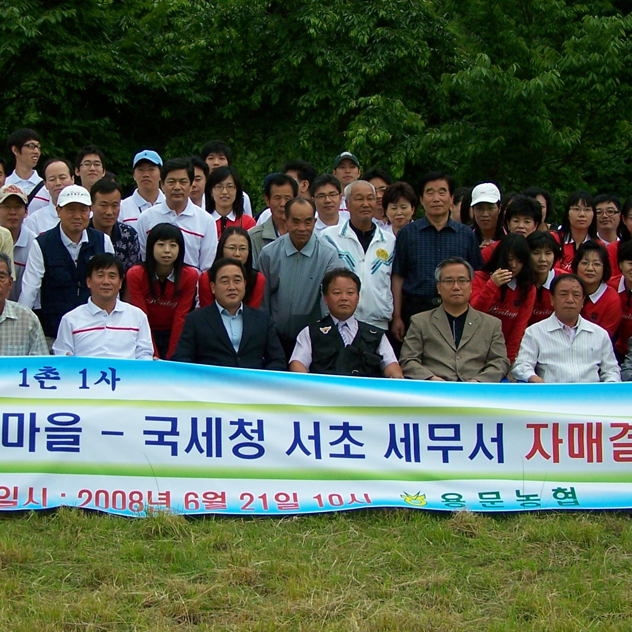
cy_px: 332
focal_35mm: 72
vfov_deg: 24.0
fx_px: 1487
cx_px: 231
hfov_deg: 23.9
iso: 80
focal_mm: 6.3
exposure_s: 1/640
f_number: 2.8
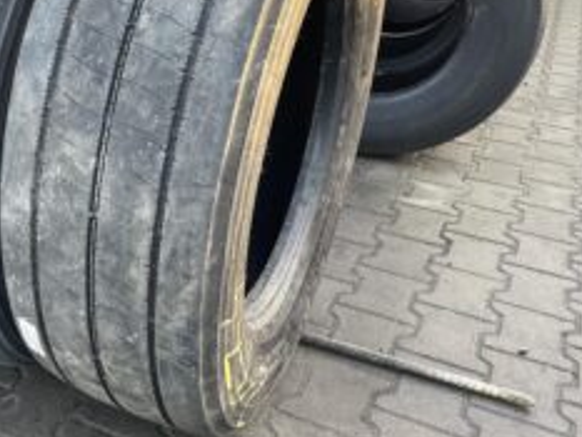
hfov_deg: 37.8
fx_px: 807
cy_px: 146
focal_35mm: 48
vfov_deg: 30.1
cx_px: 92
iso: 125
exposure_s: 1/121
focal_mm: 4.2
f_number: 1.6
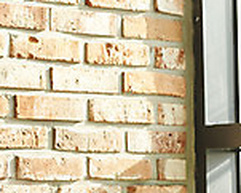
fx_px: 2263
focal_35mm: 317
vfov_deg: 4.9
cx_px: 138
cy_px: 262
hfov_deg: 6.1
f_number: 4
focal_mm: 85
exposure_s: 1/125
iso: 250
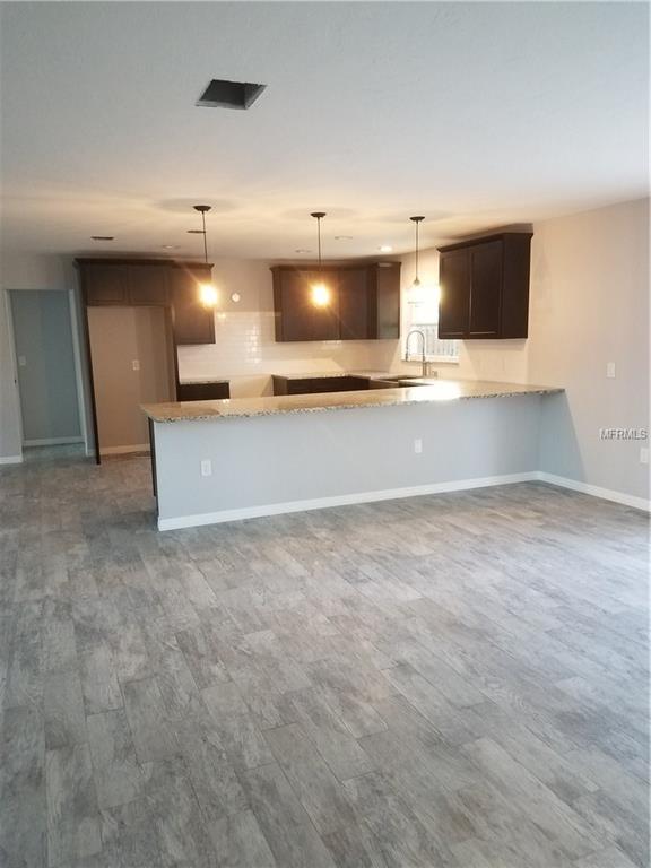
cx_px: 326
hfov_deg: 53.1
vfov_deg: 67.3
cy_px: 434
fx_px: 652
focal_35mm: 26
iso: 160
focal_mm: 4.2
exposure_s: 1/24
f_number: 1.7
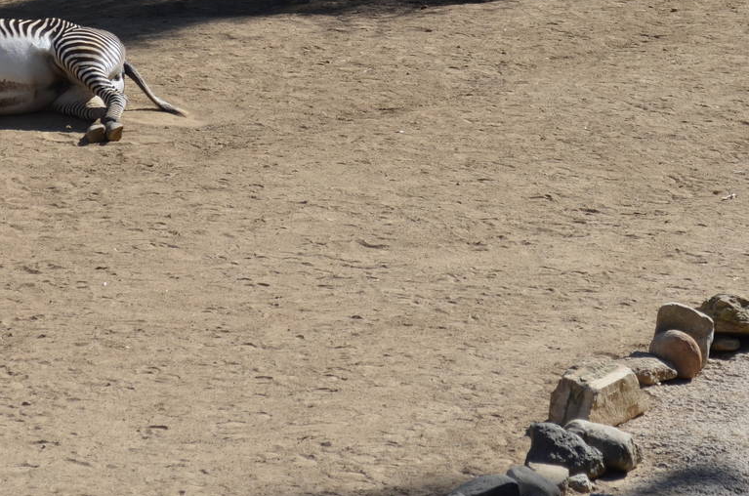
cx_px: 280
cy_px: -5
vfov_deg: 7.9
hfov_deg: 12.0
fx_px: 3572
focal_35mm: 172
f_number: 8
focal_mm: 55
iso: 100
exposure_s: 1/250
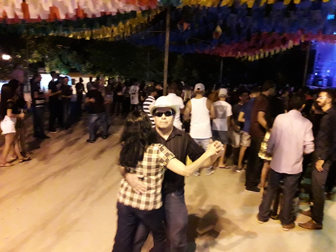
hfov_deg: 63.4
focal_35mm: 28
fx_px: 272
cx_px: 168
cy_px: 126
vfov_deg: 49.7
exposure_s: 1/20
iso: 800
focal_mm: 3.7
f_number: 1.9
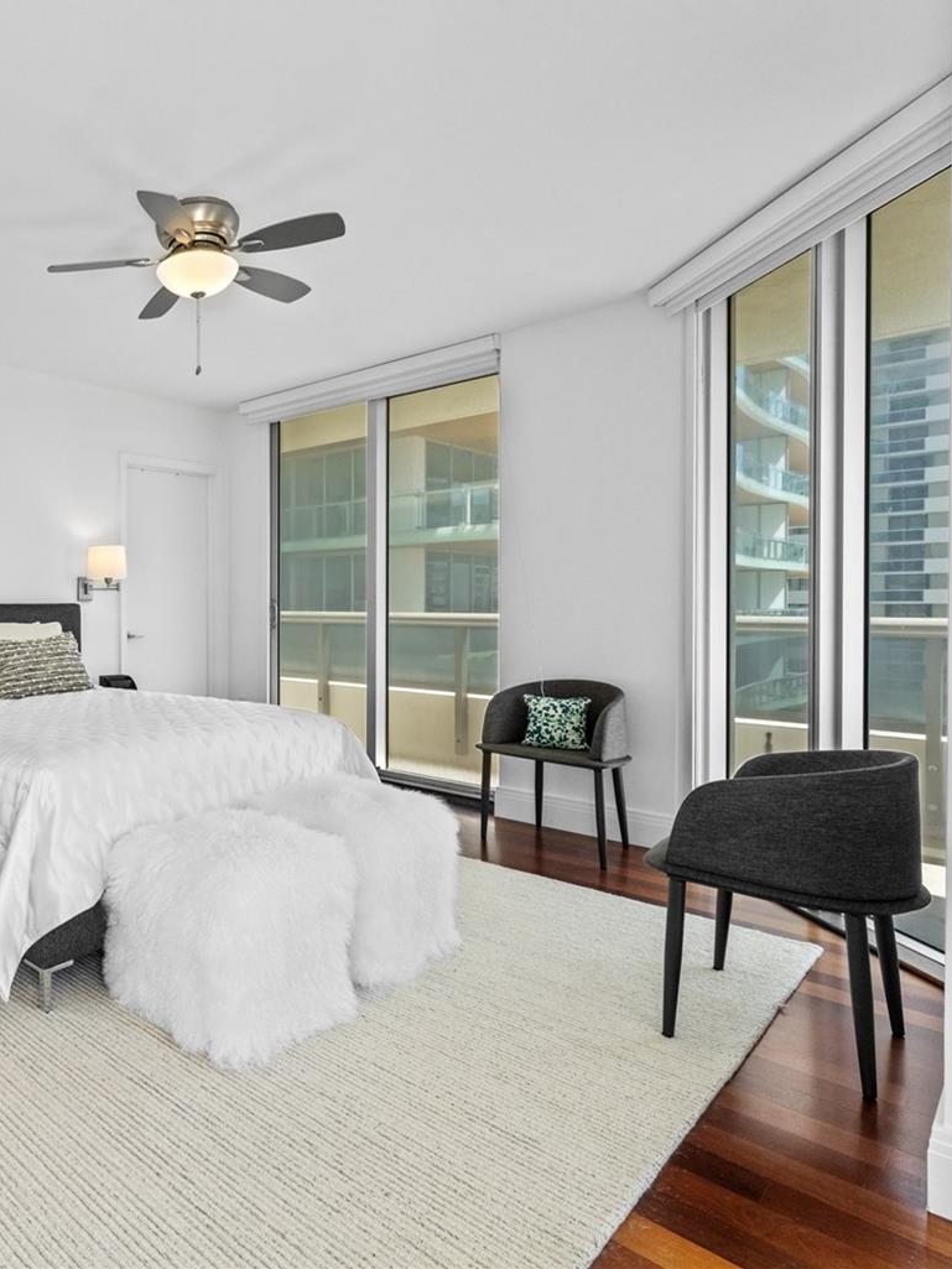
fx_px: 770
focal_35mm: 21
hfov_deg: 56.0
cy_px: 610
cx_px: 118
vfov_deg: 79.0
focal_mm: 14
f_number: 9
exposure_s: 1/200
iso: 640
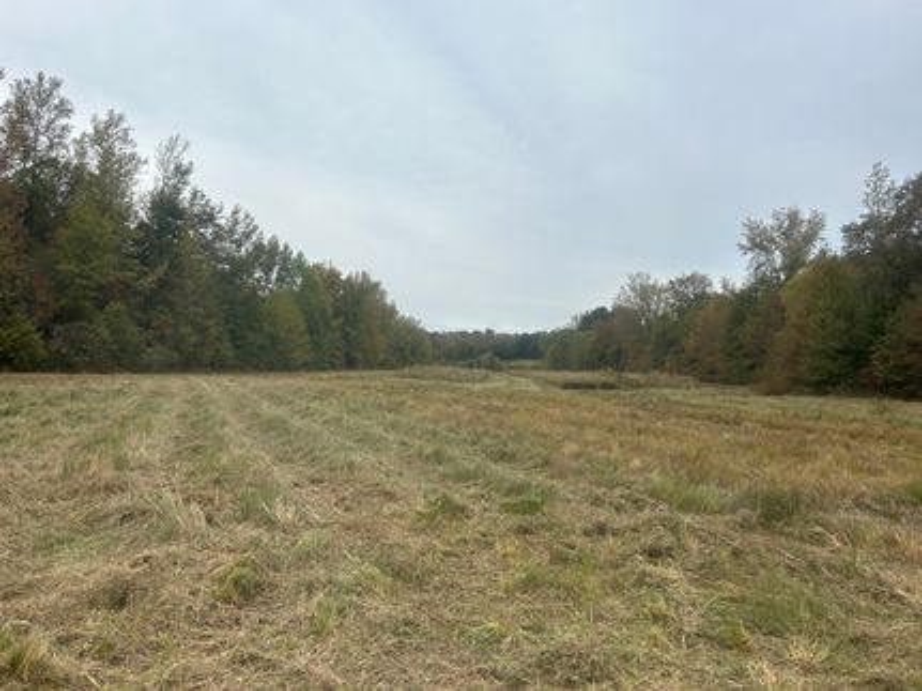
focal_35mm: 26
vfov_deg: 53.0
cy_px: 346
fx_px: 692
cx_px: 461
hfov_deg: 67.3
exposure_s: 1/3704
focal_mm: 5.7
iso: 50
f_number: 1.5
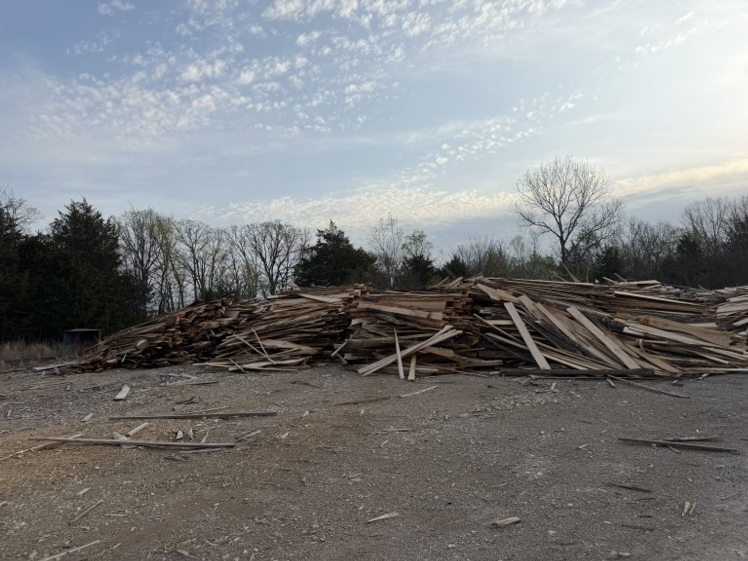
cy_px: 280
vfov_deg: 56.8
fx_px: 519
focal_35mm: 24
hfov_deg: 71.6
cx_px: 374
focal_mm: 6.76
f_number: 1.78
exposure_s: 1/4405
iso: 80
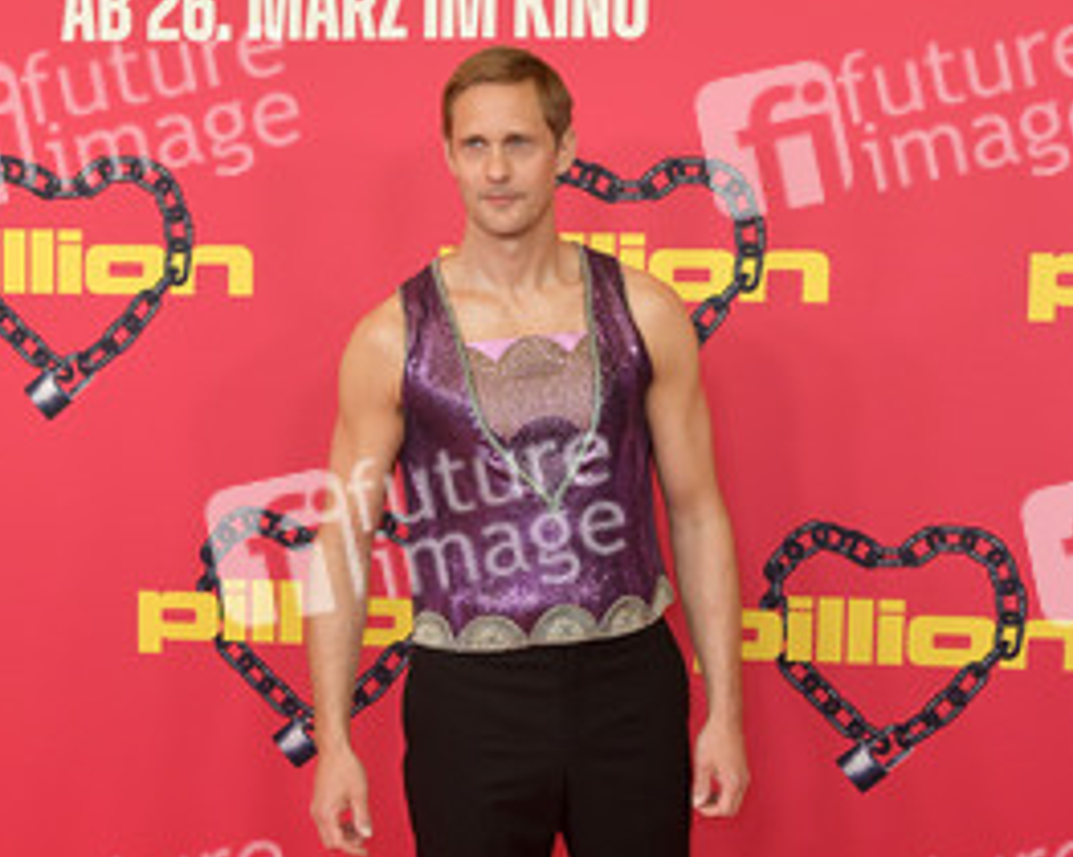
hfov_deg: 37.4
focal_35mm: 50
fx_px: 1587
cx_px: 534
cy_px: 735
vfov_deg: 29.2
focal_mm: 35
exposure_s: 1/250
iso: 1000
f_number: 8
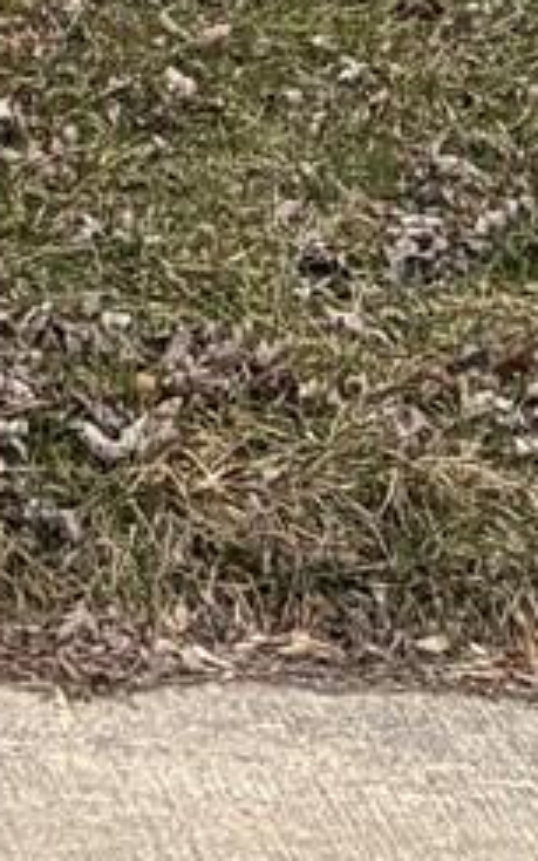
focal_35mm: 230
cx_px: -1459
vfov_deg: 7.8
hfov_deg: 5.2
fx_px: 5399
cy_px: -1820
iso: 50
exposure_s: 1/1016
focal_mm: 5.96
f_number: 1.6
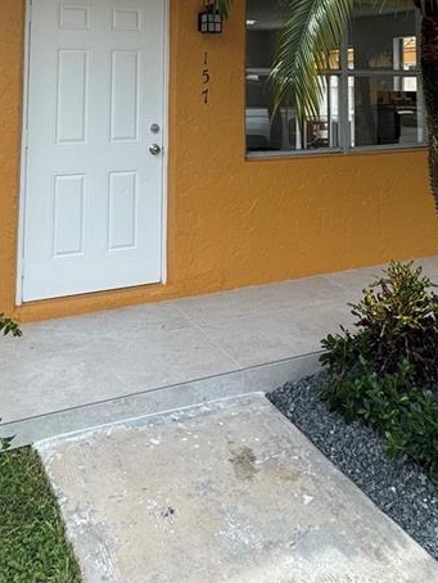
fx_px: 624
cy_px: 32
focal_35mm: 37
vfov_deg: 44.4
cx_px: 231
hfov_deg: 38.7
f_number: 2.2
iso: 40
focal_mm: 2.22
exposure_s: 1/889
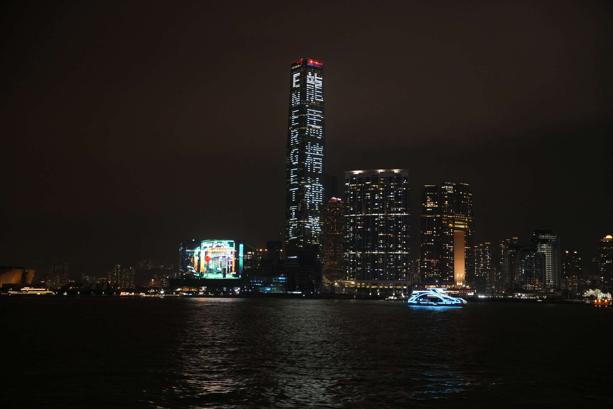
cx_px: 306
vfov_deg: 28.7
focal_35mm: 47
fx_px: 799
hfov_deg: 42.0
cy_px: 204
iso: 1250
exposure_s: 1/30
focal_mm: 31.3
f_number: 2.8
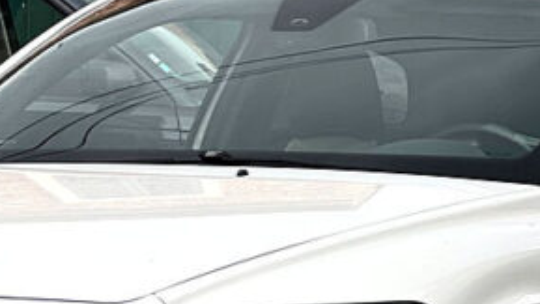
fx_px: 3324
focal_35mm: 232
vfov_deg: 5.2
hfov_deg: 9.3
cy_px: 347
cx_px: 258
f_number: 2.8
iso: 25
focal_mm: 9
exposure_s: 1/155
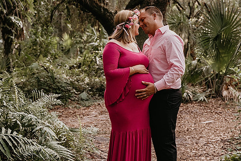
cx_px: 185
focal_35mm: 71
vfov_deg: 19.1
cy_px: 58
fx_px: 475
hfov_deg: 28.0
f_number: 2.8
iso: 640
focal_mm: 35
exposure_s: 1/160
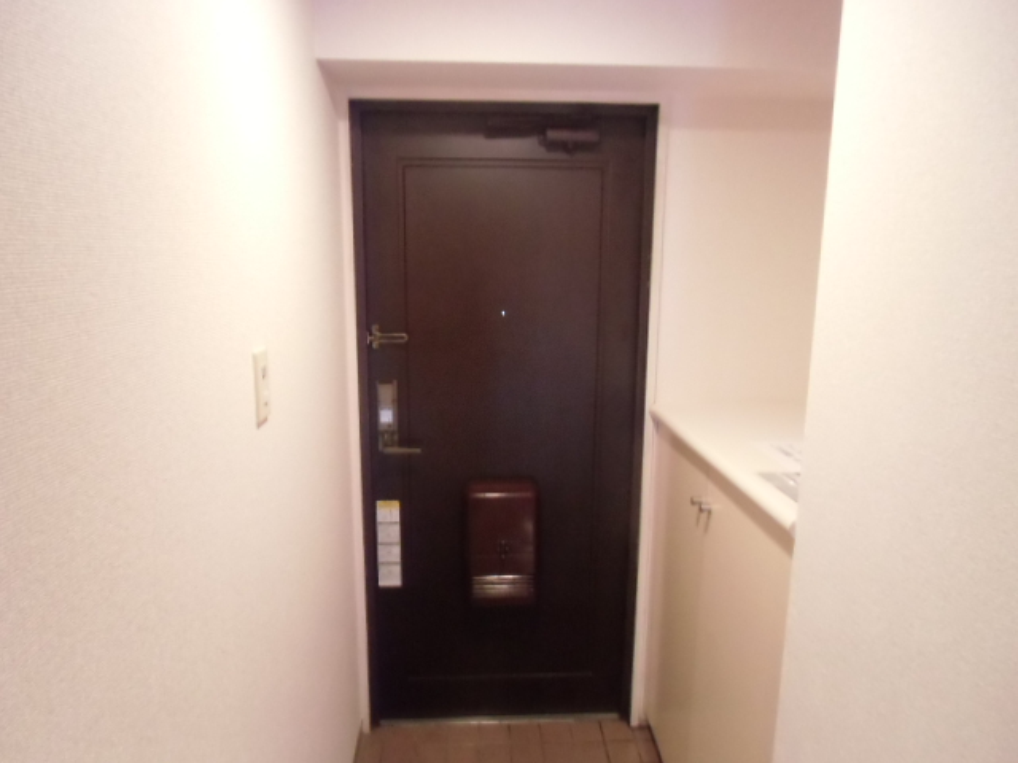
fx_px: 706
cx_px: 509
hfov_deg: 71.6
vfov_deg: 56.8
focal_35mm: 24
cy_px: 382
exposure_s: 1/8
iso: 800
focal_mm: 4.24
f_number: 3
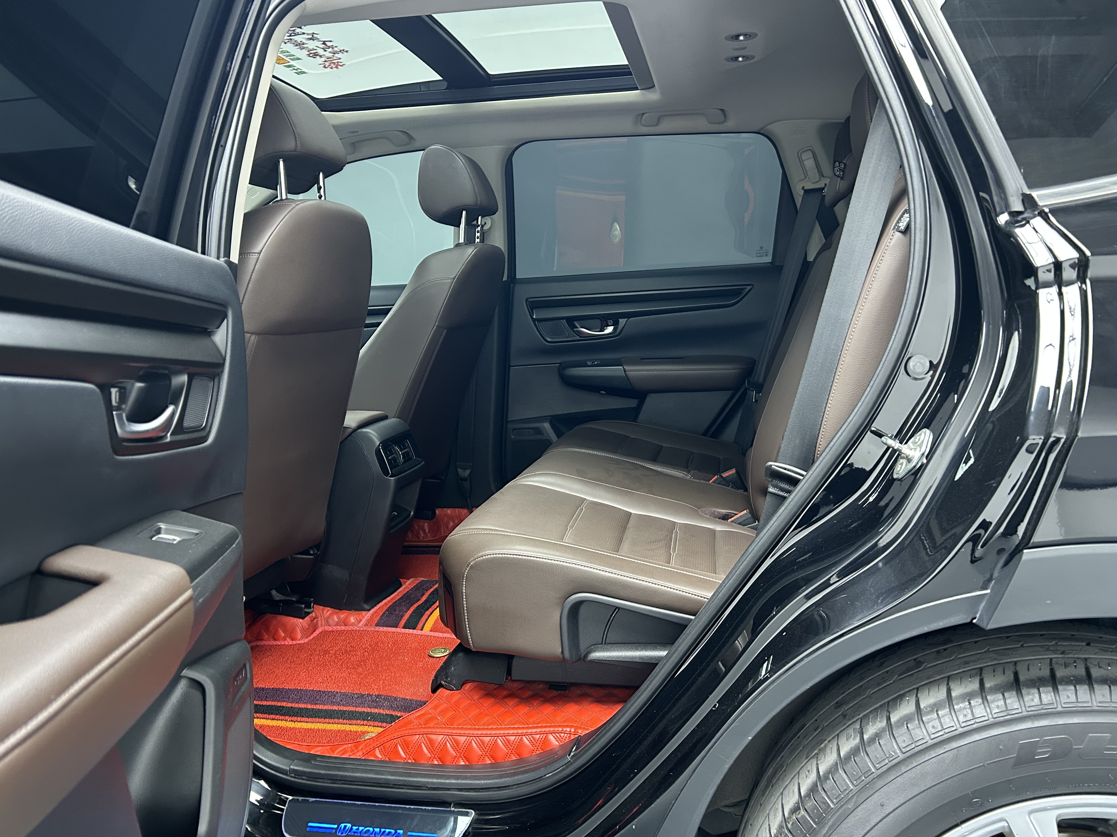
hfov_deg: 65.3
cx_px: 571
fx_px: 871
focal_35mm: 27
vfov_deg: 51.3
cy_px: 406
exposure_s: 1/50
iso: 250
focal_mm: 5.7
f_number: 1.5
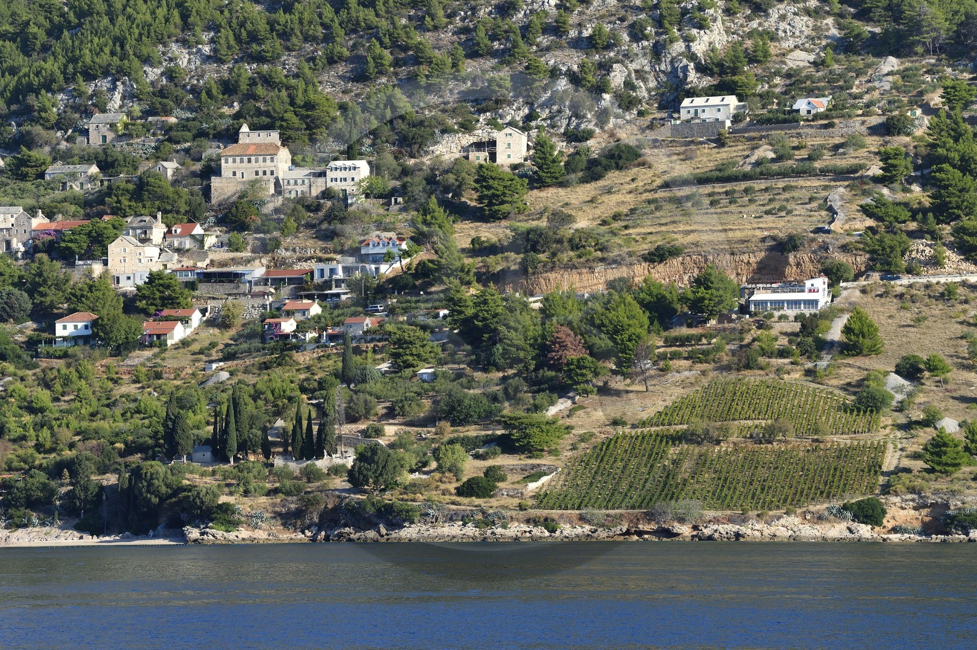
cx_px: 487
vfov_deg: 7.4
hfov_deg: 11.1
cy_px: 326
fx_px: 5045
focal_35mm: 186
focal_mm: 185
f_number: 8
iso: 400
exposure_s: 1/800
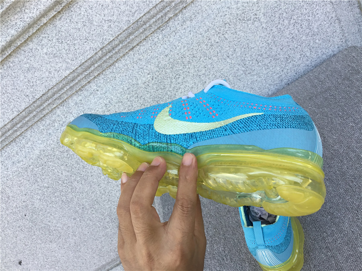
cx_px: 181
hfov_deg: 58.4
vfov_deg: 45.4
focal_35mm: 31
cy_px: 136
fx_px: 324
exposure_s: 1/185
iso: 25
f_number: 2.4
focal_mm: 3.3
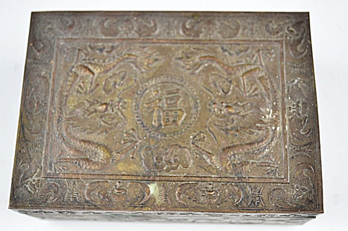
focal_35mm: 54
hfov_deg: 36.9
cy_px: 116
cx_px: 174
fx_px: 521
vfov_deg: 25.0
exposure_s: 1/25
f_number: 5
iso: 400
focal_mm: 36
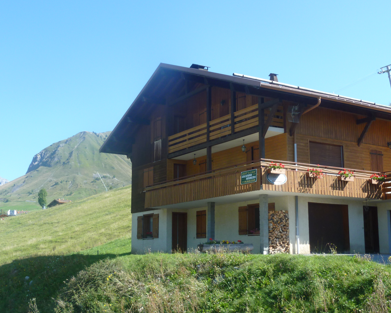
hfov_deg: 39.5
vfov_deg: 32.1
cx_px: 192
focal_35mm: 47
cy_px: 162
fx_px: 544
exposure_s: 1/320
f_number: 3.6
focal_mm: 6.1
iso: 80
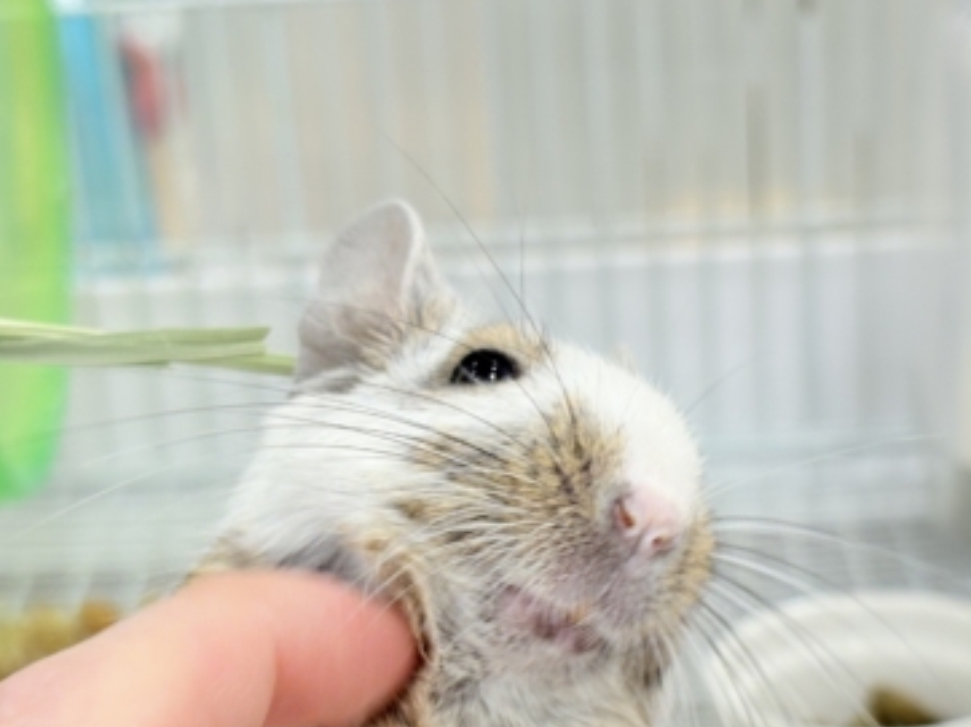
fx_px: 2579
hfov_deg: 21.3
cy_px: 579
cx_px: 609
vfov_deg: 15.9
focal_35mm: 92
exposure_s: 1/50
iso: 64
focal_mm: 5.96
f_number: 1.6
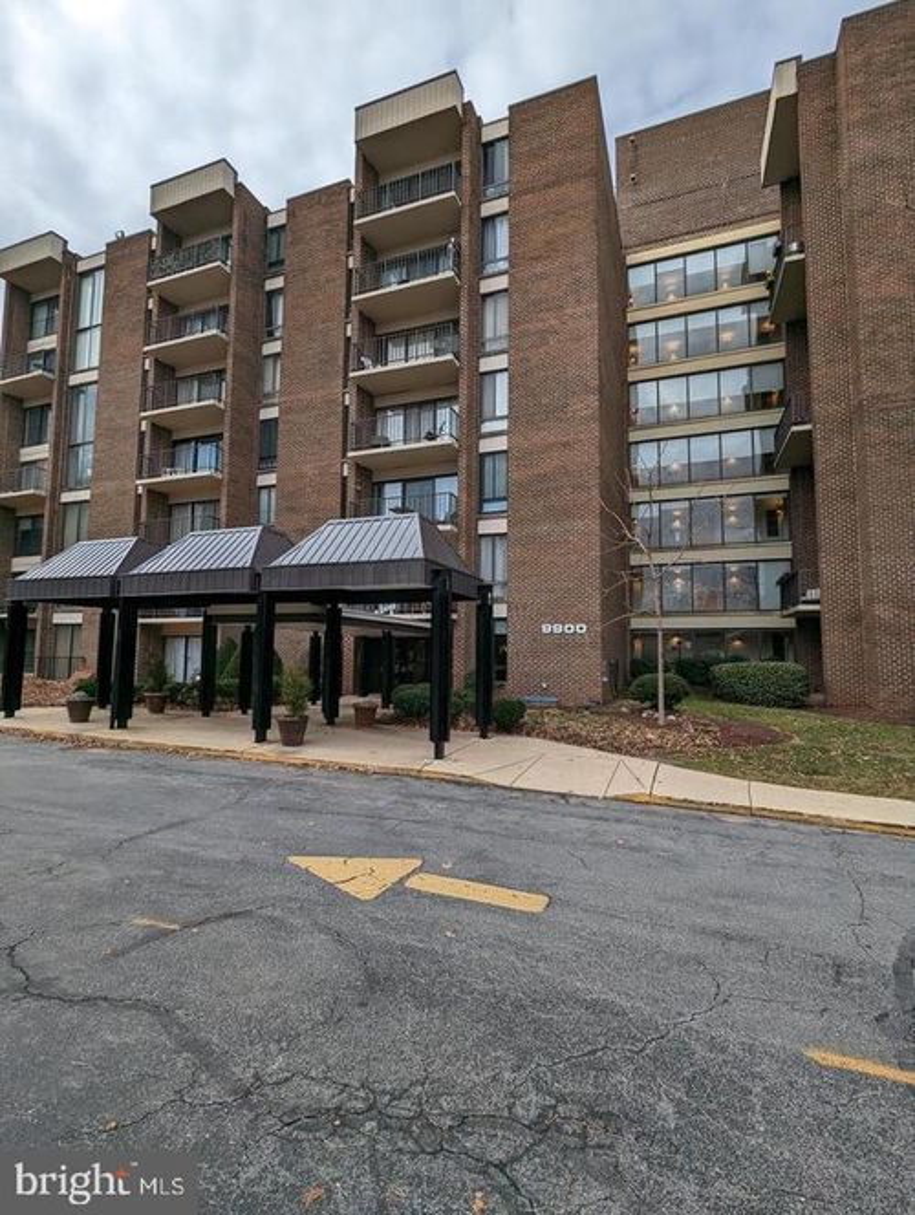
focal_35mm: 16
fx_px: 562
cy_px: 608
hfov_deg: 78.2
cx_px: 458
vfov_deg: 94.4
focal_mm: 2.35
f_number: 2.2
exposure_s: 1/1176
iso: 51
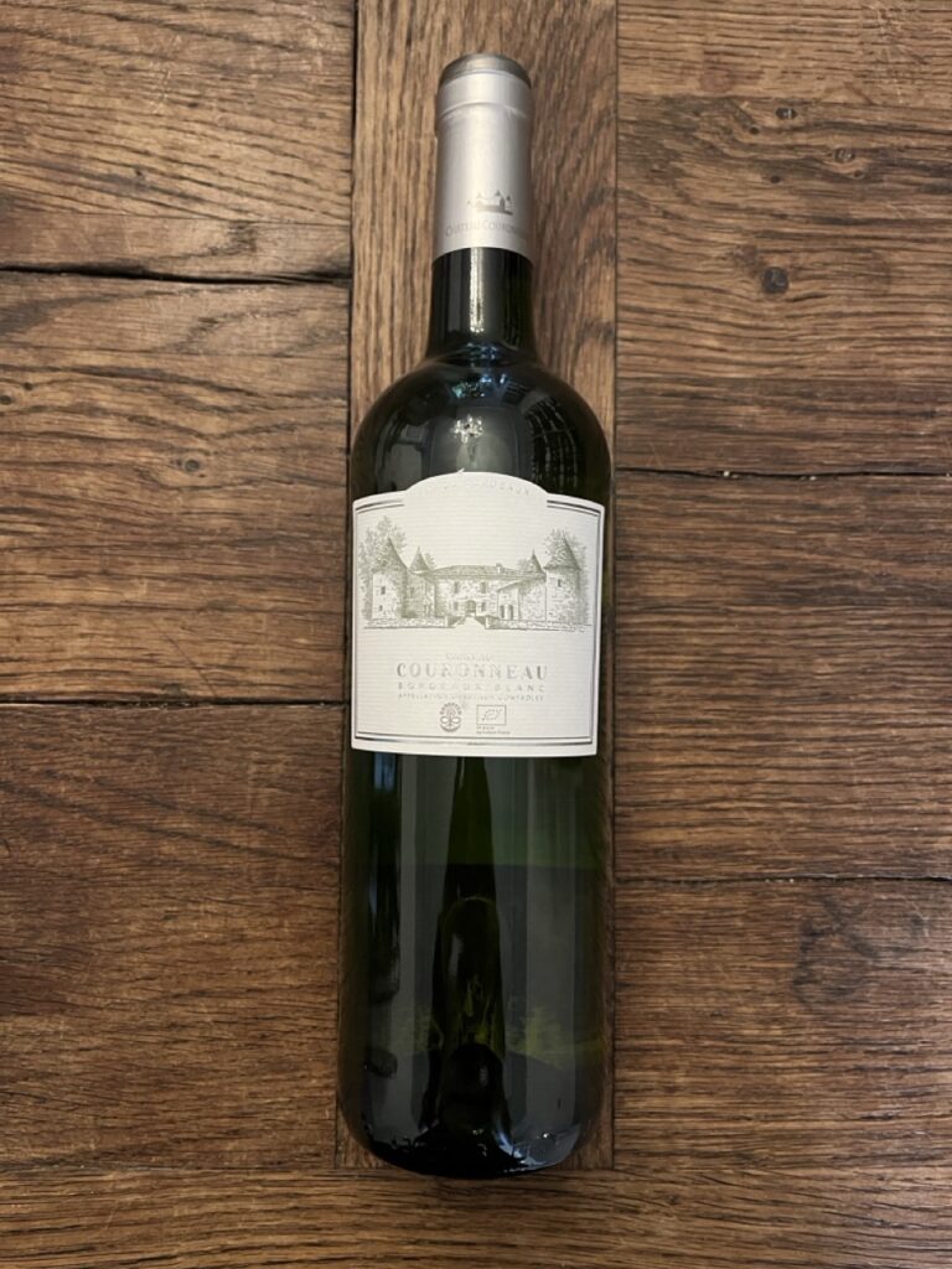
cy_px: 634
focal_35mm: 26
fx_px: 953
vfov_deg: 67.3
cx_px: 476
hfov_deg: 53.1
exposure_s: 1/50
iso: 320
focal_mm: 5.1
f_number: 1.6
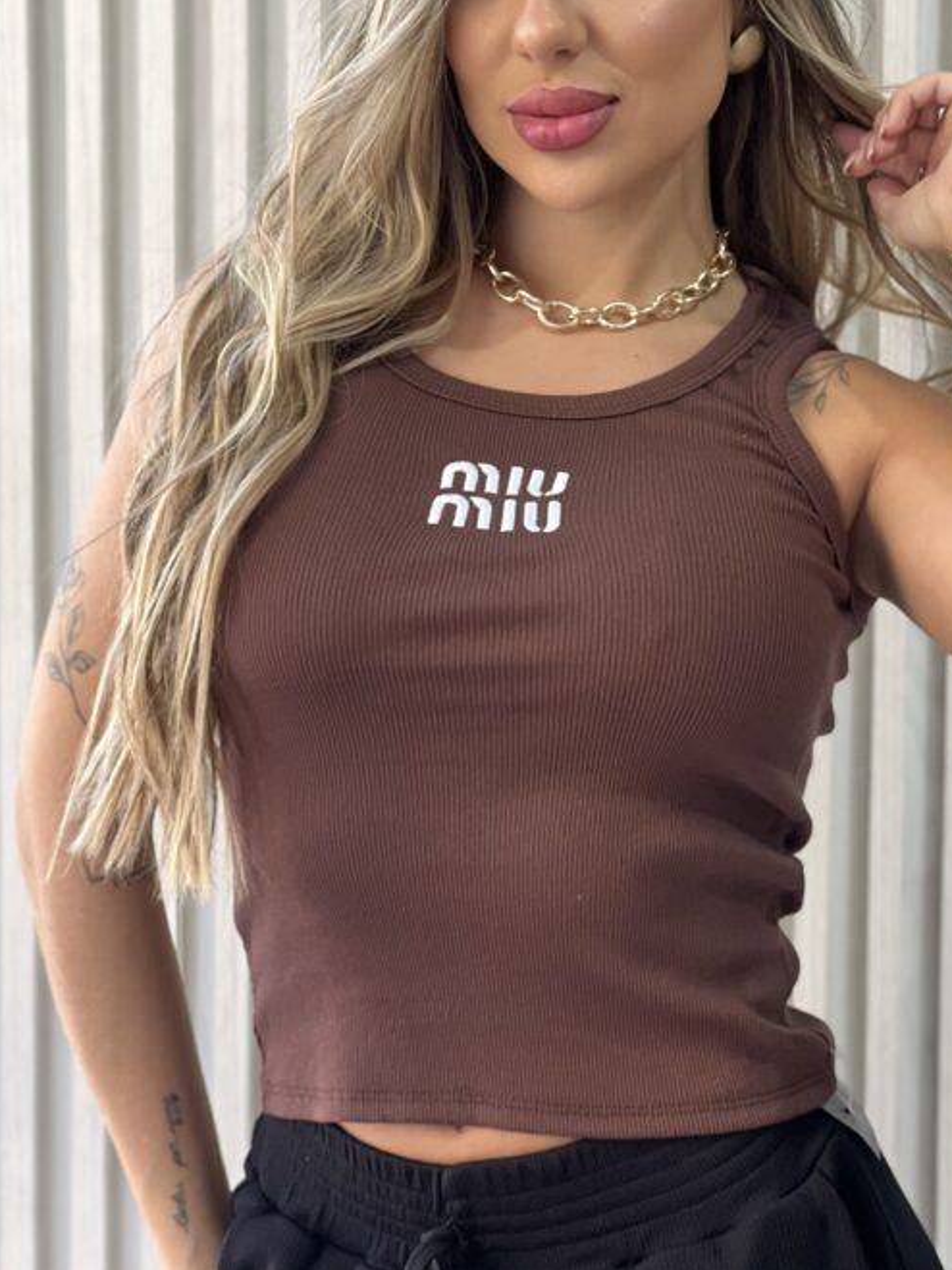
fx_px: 3998
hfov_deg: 13.6
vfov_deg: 18.0
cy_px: 496
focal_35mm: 109
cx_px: 634
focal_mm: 9
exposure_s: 1/120
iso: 160
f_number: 2.8
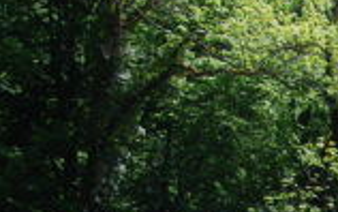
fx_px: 1235
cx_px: 819
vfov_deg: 9.0
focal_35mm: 134
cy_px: 488
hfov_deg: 12.3
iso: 100
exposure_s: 1/160
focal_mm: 18
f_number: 6.3
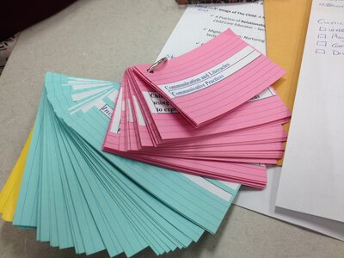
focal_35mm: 35
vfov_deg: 40.7
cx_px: 172
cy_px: 129
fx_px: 348
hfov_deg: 52.6
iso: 64
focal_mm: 4.28
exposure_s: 1/60
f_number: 2.4
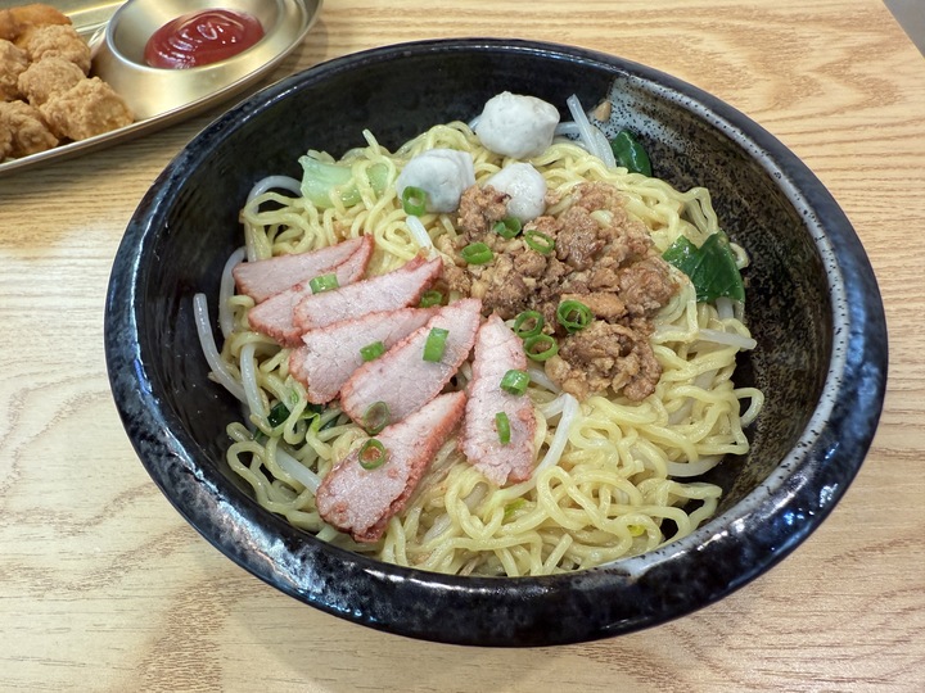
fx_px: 641
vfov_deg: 56.8
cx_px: 462
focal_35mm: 24
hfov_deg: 71.6
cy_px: 346
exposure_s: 1/60
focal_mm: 2.22
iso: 400
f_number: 2.2
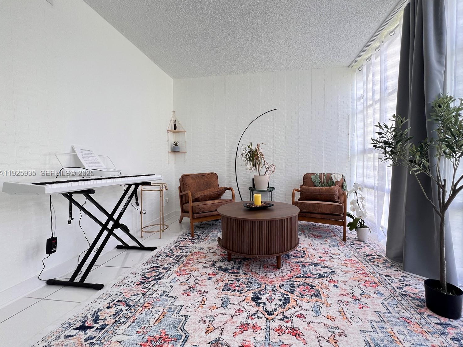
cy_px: 174
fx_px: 187
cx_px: 246
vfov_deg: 85.7
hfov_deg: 101.9
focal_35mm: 14
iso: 64
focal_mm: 1.57
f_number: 1.8
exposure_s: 1/99
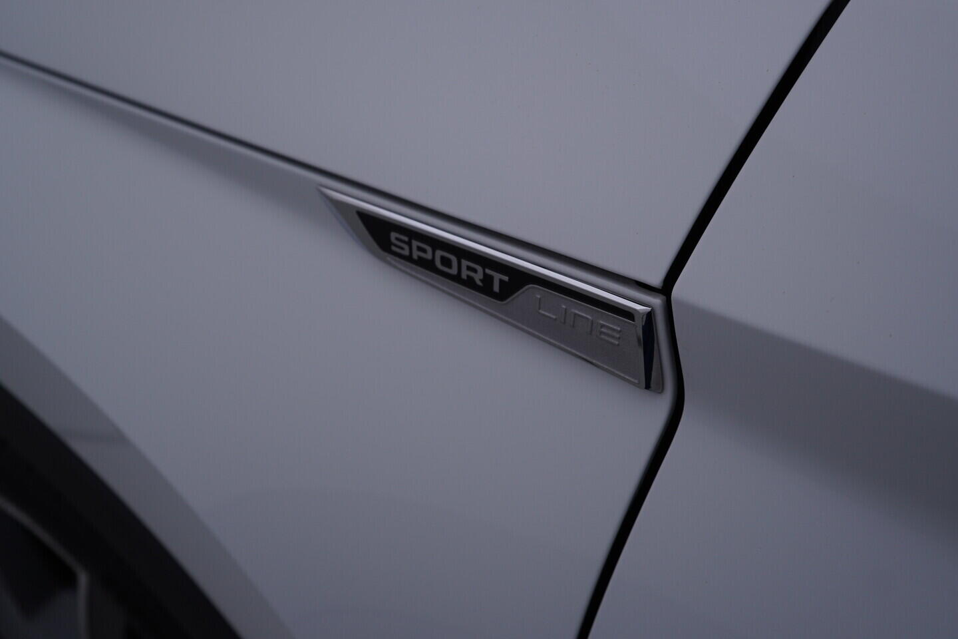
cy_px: 320
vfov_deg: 36.9
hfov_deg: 53.1
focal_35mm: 36
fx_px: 958
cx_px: 479
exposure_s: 1/160
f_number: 5.6
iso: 125
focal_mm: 24
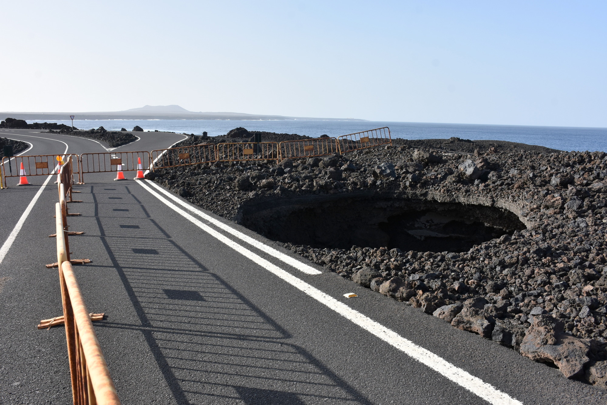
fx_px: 506
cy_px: 202
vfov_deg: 43.6
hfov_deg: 61.9
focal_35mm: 30
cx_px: 304
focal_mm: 20
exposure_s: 1/500
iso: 280
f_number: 8
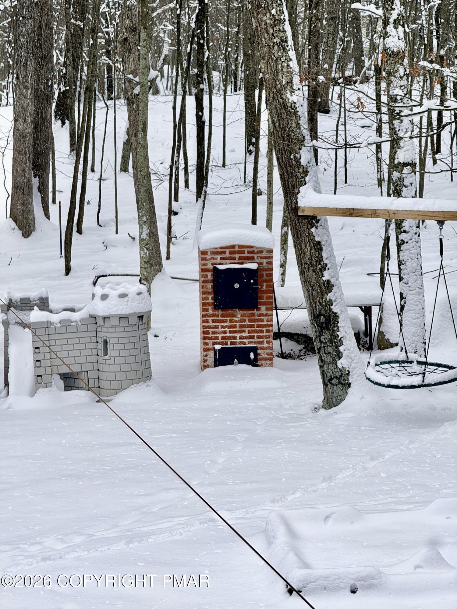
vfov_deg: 16.4
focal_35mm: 120
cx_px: 228
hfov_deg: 12.3
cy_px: 304
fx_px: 2112
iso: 50
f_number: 2.8
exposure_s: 1/581
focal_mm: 15.66
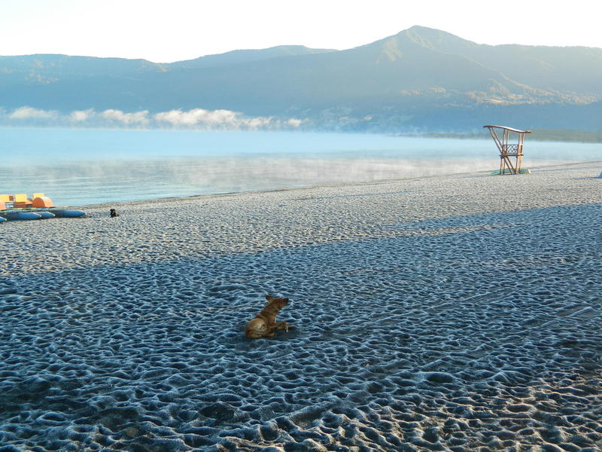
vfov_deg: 35.1
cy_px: 226
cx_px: 301
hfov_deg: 45.8
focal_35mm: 41
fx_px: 713
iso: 80
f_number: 3.5
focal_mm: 7.3
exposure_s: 1/125
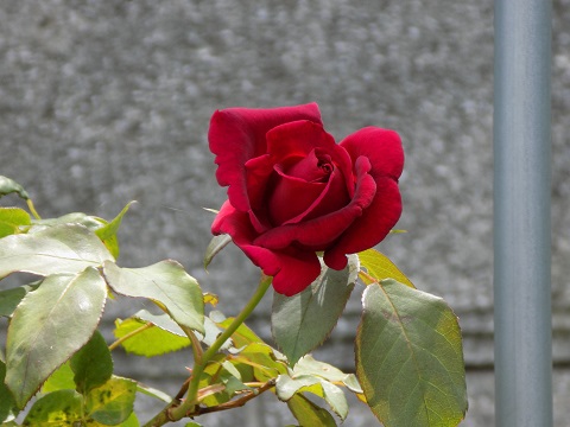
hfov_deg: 9.1
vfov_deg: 6.8
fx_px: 3573
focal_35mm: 217
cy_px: 214
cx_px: 285
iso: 80
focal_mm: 38.6
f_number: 5.5
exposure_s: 1/160
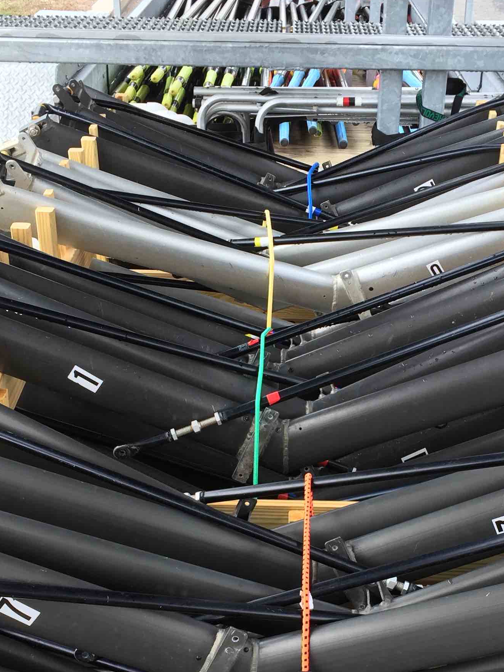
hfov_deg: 27.0
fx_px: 1048
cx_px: 287
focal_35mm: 54
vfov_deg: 35.1
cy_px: 459
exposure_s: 1/120
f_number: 2.2
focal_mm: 4.15
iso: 32
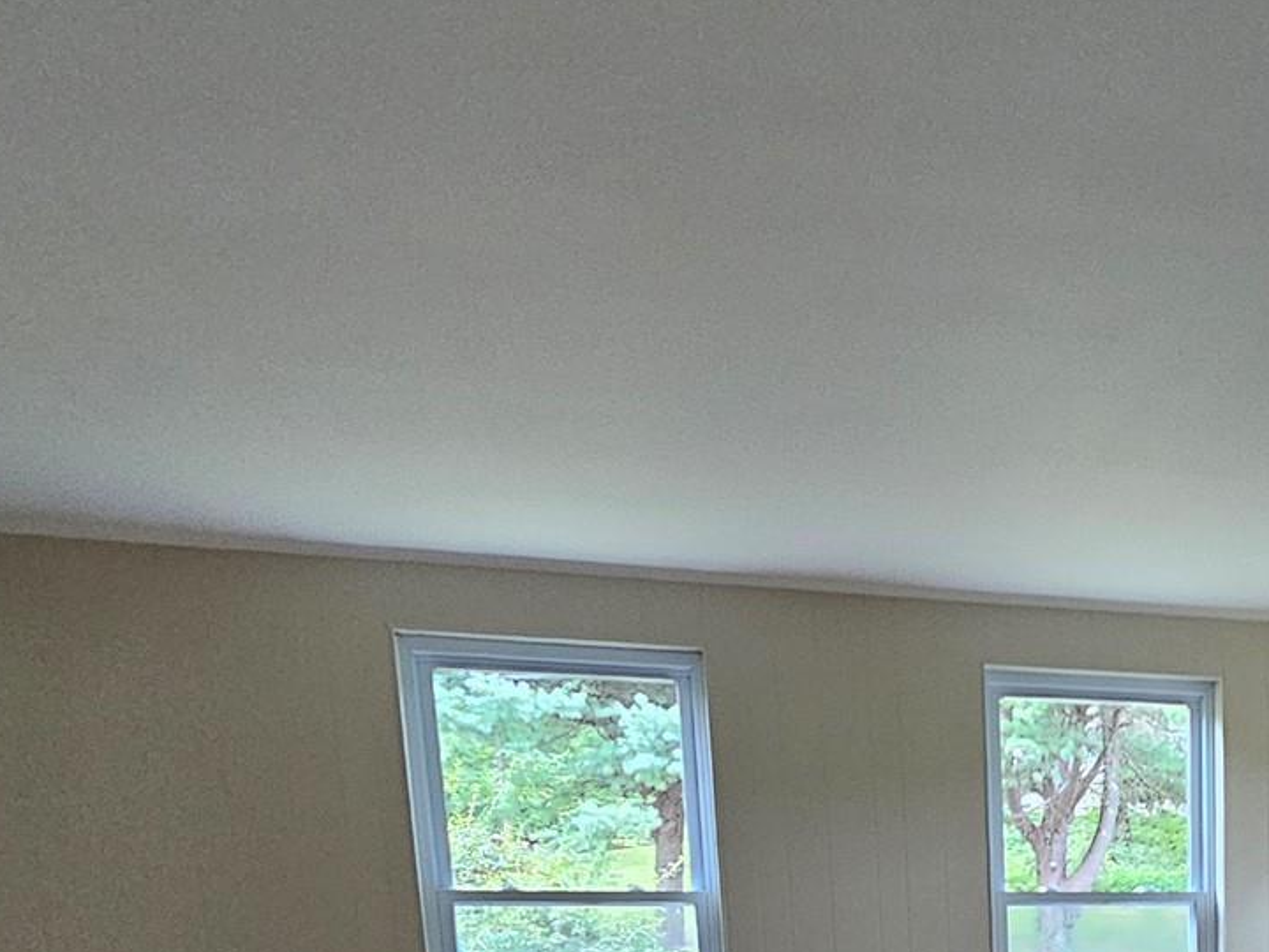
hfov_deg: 44.1
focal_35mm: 37
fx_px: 1356
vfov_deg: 31.1
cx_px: 1218
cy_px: 1202
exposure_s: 1/30
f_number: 2.2
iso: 400
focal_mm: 2.2
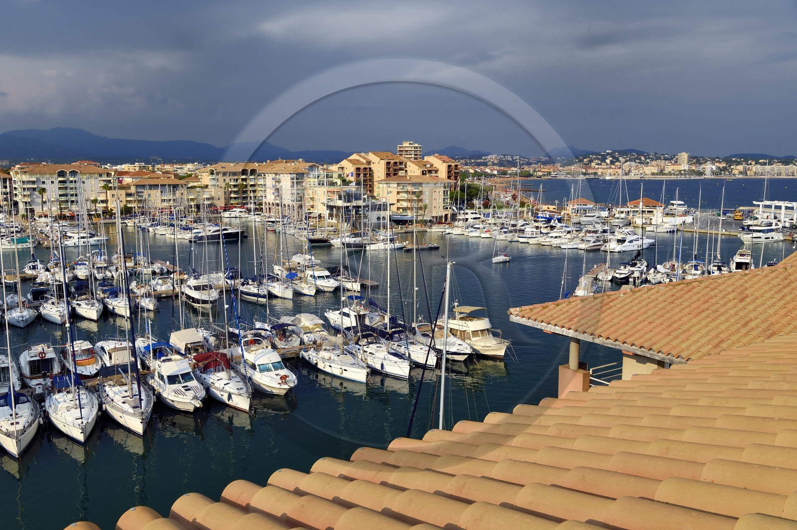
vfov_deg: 41.0
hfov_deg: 58.8
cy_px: 265
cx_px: 398
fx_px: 708
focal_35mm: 32
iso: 200
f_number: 13
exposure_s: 1/320
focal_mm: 32
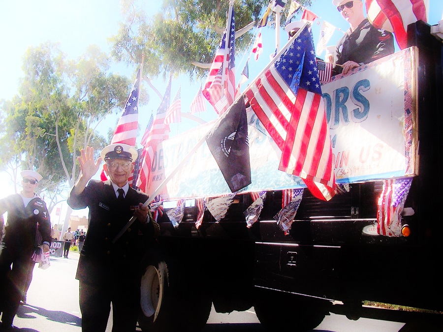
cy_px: 166
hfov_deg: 52.6
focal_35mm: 35
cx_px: 222
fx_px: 448
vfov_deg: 40.7
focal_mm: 6
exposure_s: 1/350
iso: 80
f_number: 4
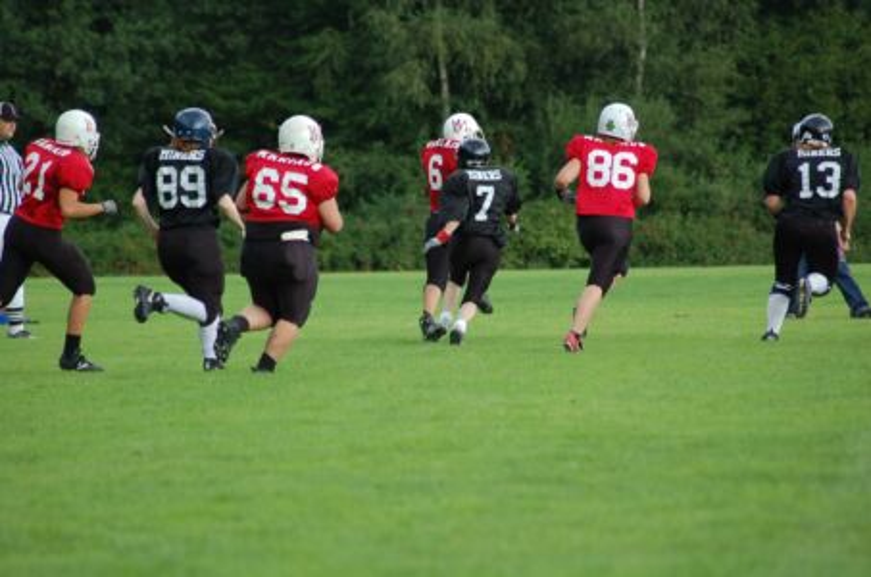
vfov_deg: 4.7
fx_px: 7062
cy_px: 288
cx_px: 436
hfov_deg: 7.1
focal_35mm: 292
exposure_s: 1/500
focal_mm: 195
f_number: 5
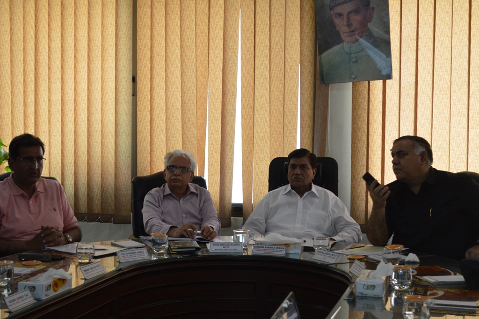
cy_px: 160
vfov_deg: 22.6
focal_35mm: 60
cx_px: 240
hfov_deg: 33.4
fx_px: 798
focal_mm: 40
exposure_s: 1/20
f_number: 5.3
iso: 400
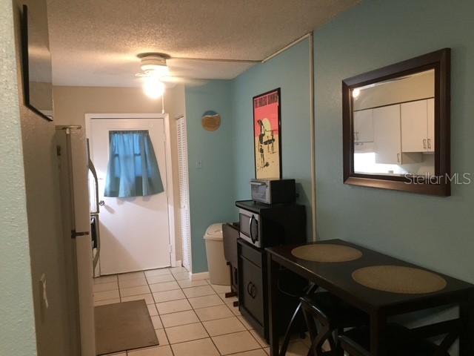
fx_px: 397
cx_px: 237
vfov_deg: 48.2
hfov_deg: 61.7
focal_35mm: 29
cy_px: 178
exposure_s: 1/17
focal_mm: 4.15
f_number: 2.2
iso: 250
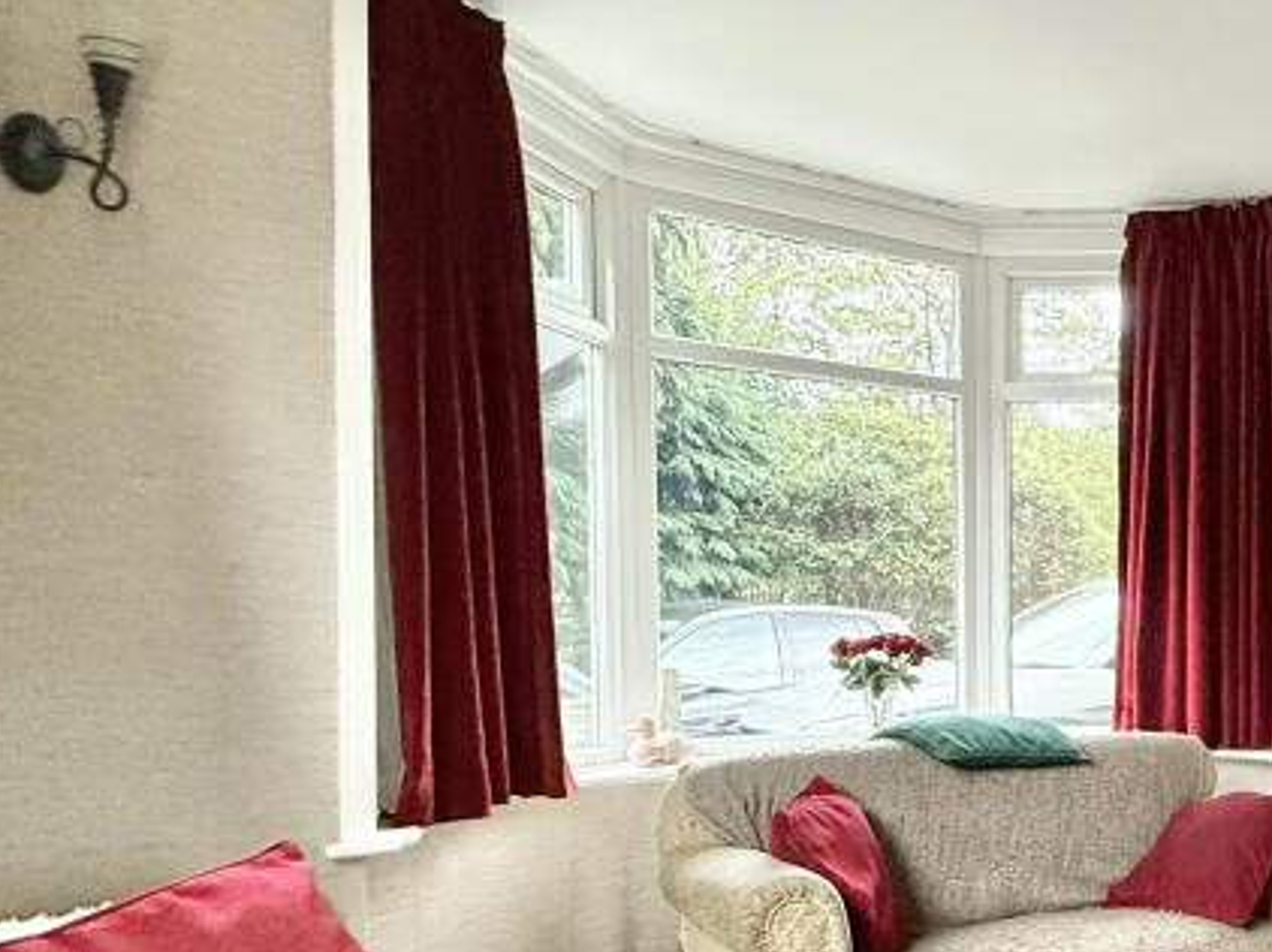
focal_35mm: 34
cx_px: 1350
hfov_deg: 43.6
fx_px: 1249
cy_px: 669
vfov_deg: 41.0
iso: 320
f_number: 2.2
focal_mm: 2.22
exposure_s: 1/99
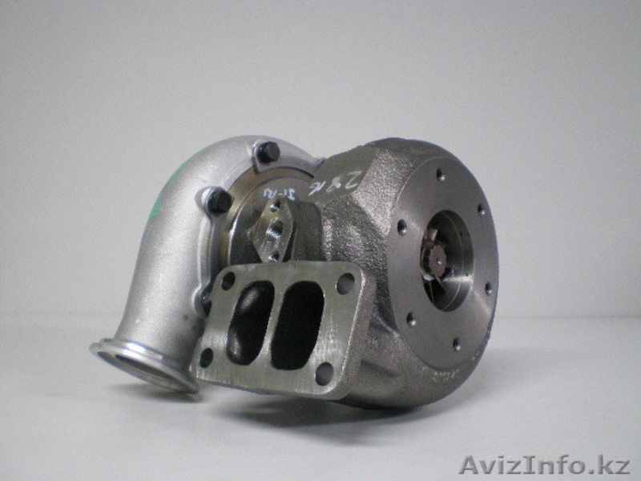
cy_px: 240
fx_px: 704
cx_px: 320
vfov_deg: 37.7
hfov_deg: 49.0
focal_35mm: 38
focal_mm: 6.3
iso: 400
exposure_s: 1/30
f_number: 3.1
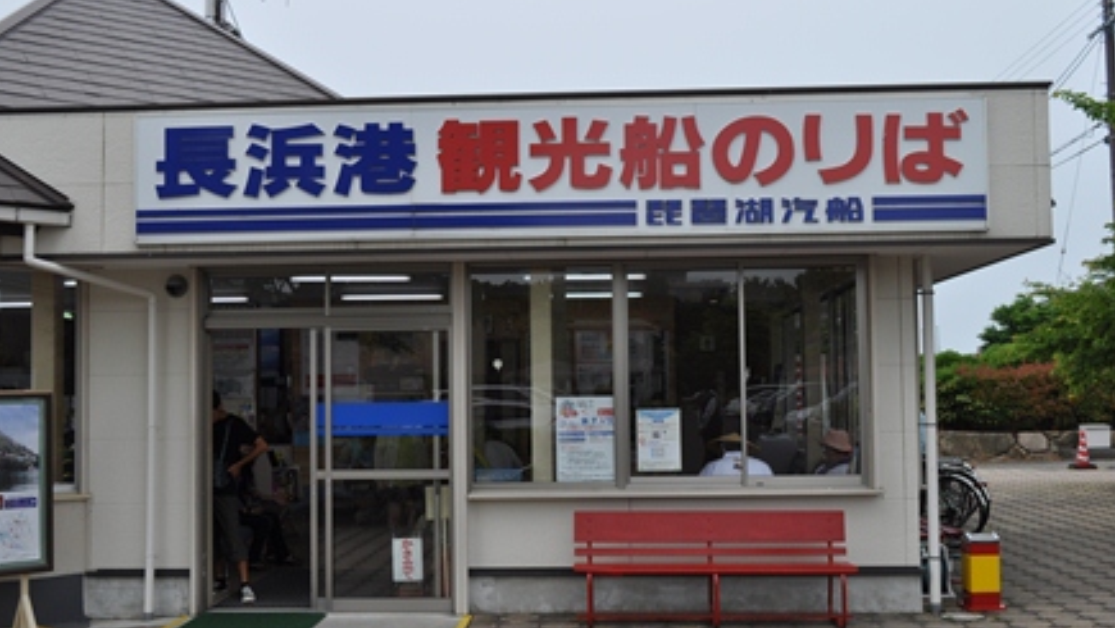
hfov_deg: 48.3
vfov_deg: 28.4
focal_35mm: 42
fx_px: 1242
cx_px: 551
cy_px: 331
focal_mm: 26
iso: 200
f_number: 9
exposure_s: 1/320
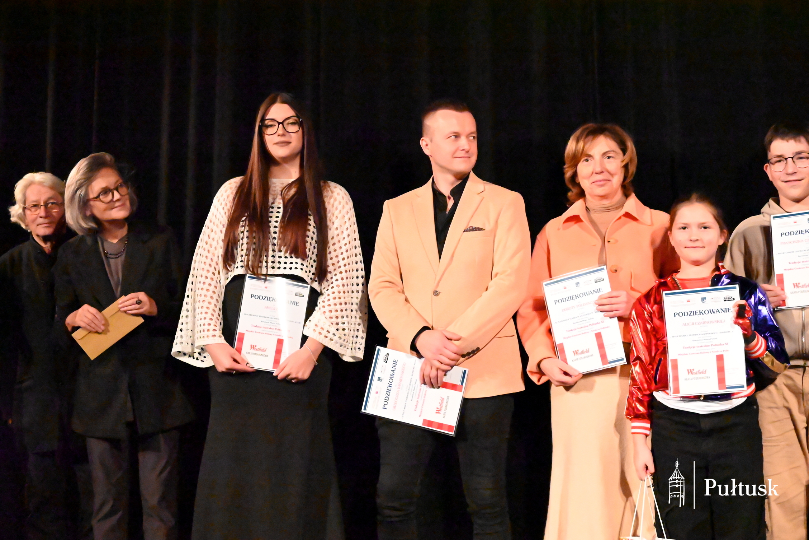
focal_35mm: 54
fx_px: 1213
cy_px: 270
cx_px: 404
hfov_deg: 36.9
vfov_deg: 25.1
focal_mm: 54
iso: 51200
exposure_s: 1/500
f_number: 7.1
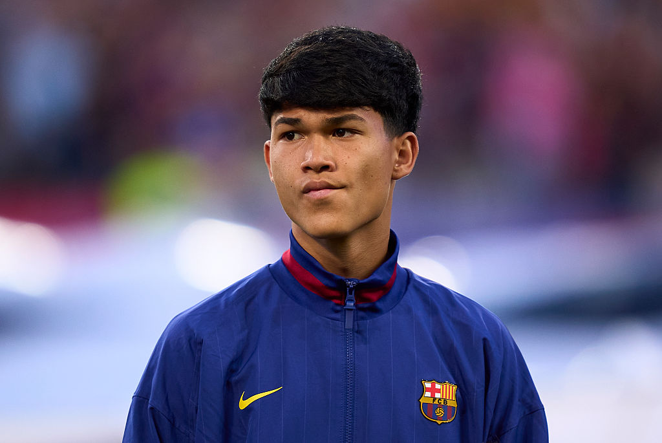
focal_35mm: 600
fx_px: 11044
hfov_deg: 3.4
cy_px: 222
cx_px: 331
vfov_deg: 2.3
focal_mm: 400
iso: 2000
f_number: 2.8
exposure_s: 1/2500
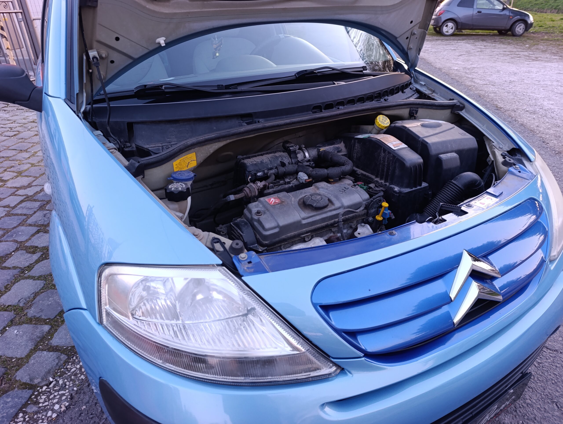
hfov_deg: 73.8
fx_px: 375
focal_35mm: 23
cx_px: 282
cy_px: 212
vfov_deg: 59.0
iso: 800
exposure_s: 1/50
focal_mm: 6.14
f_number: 1.6
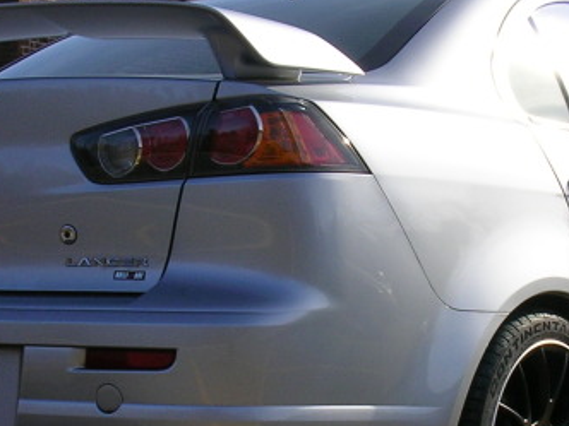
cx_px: 360
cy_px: 315
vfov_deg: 13.3
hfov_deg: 17.7
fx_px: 1825
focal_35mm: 111
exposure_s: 1/258
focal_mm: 7.1
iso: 50
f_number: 6.1
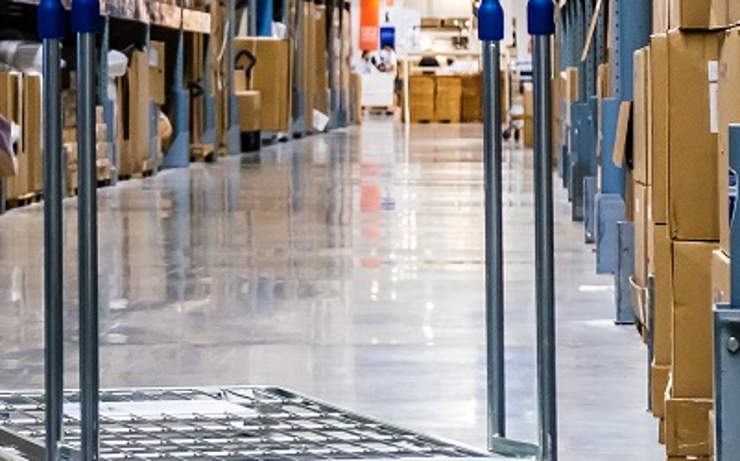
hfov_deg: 12.0
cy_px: -7
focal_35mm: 171
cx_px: -144
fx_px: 3446
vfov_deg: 7.6
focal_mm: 37.4
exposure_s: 1/125
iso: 500
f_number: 3.6
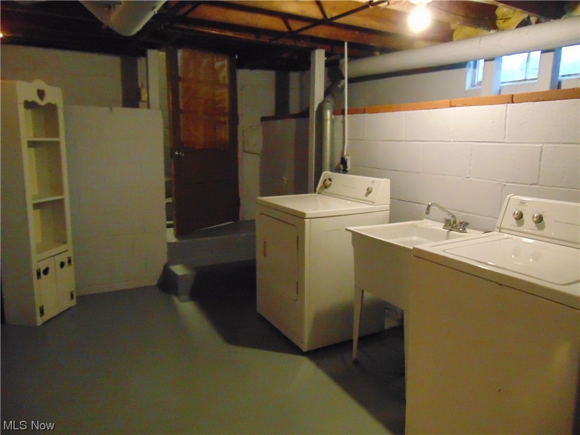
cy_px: 218
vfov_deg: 54.9
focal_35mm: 25
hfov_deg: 69.4
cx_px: 290
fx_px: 419
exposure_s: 1/25
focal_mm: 4.5
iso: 800
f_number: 3
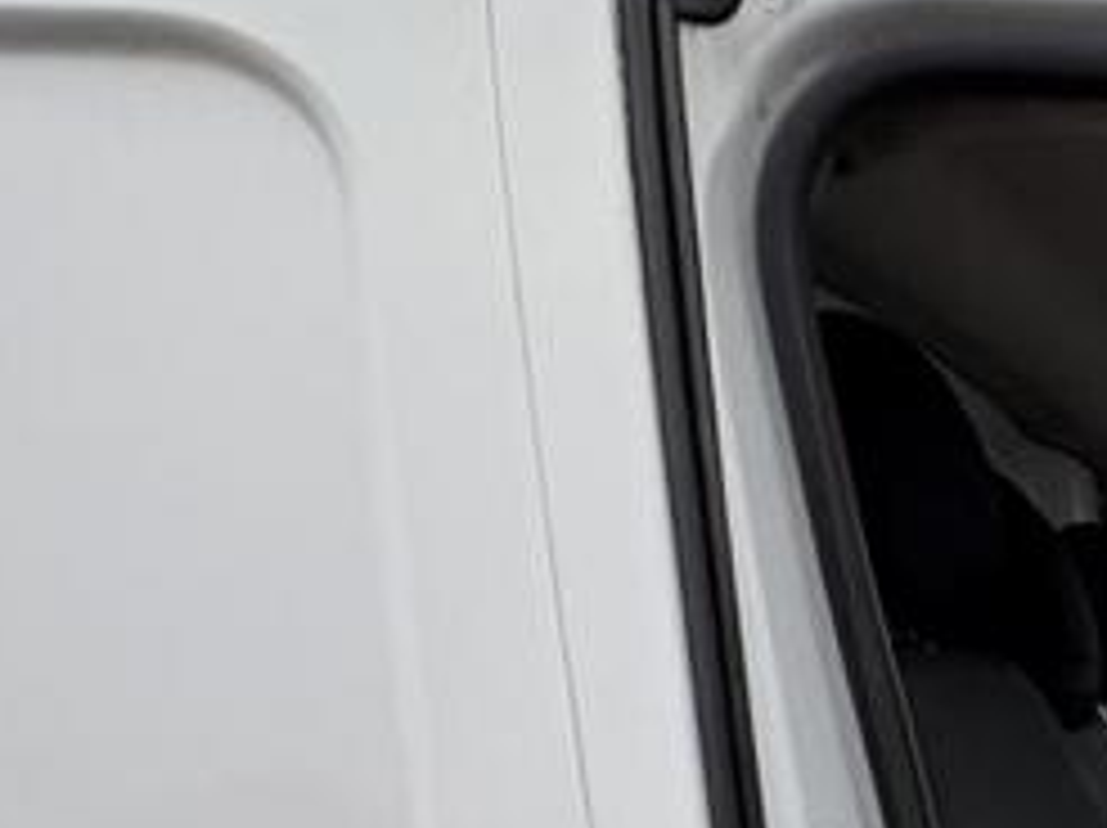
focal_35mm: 51
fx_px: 1629
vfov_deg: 25.0
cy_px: 1058
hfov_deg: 26.1
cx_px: 1710
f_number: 2.2
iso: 80
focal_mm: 2.22
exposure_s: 1/99
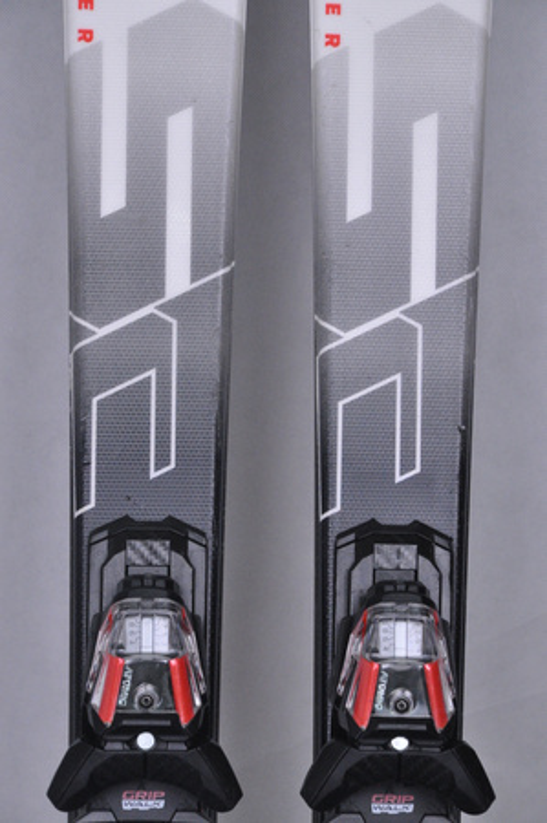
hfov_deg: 8.7
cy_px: 412
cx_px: 274
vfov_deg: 13.1
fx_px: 3598
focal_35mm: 158
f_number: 9.5
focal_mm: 105
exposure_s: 1/125
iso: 3200
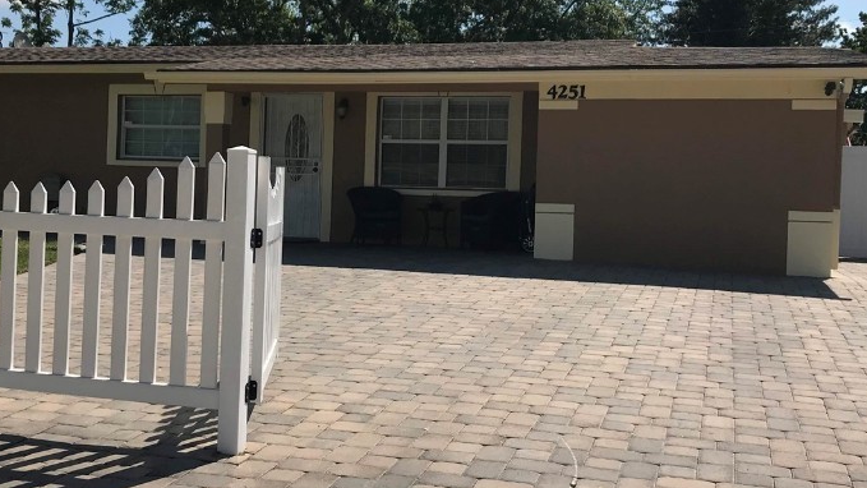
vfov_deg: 26.0
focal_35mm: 46
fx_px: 1058
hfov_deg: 44.5
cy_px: 213
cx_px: 396
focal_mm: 3.99
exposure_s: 1/3831
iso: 20
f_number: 1.8
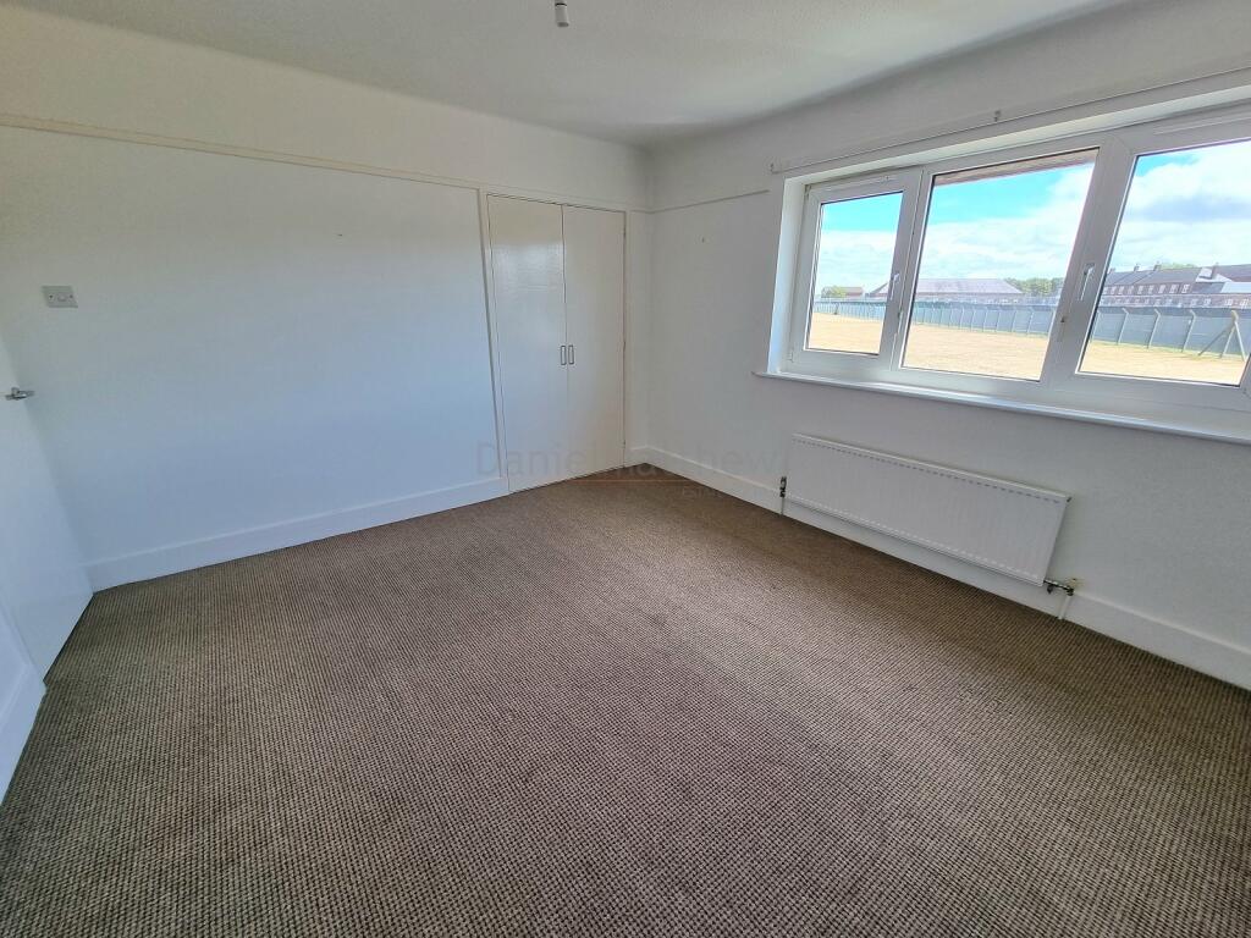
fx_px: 470
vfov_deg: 89.9
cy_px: 469
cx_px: 626
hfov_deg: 106.2
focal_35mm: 13
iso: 50
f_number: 2.2
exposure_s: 1/182
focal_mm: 2.2
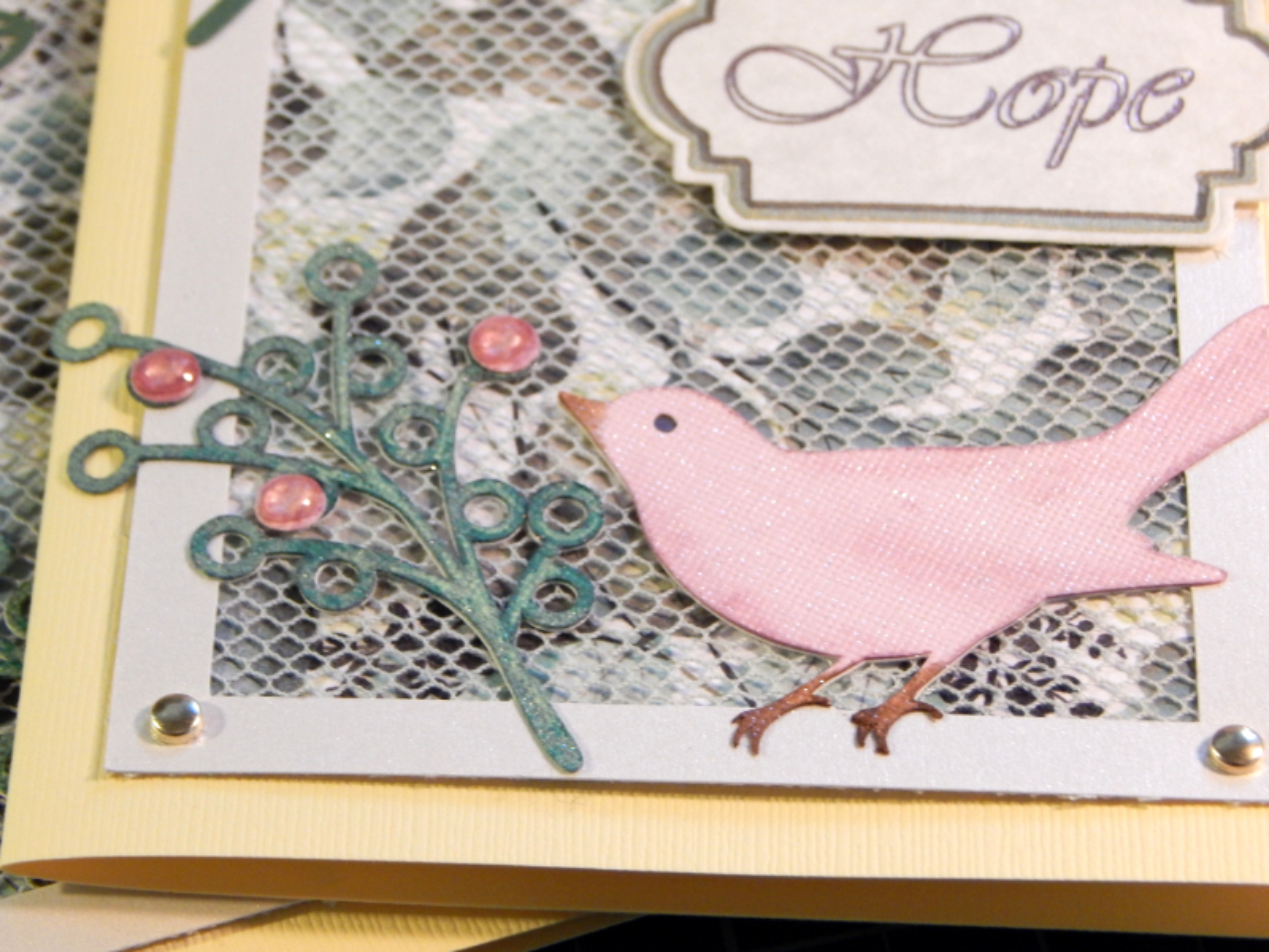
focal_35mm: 141
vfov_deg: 10.5
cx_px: 634
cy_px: 476
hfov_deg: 14.0
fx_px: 5169
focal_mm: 25.3
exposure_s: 1/25
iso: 400
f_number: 4.9
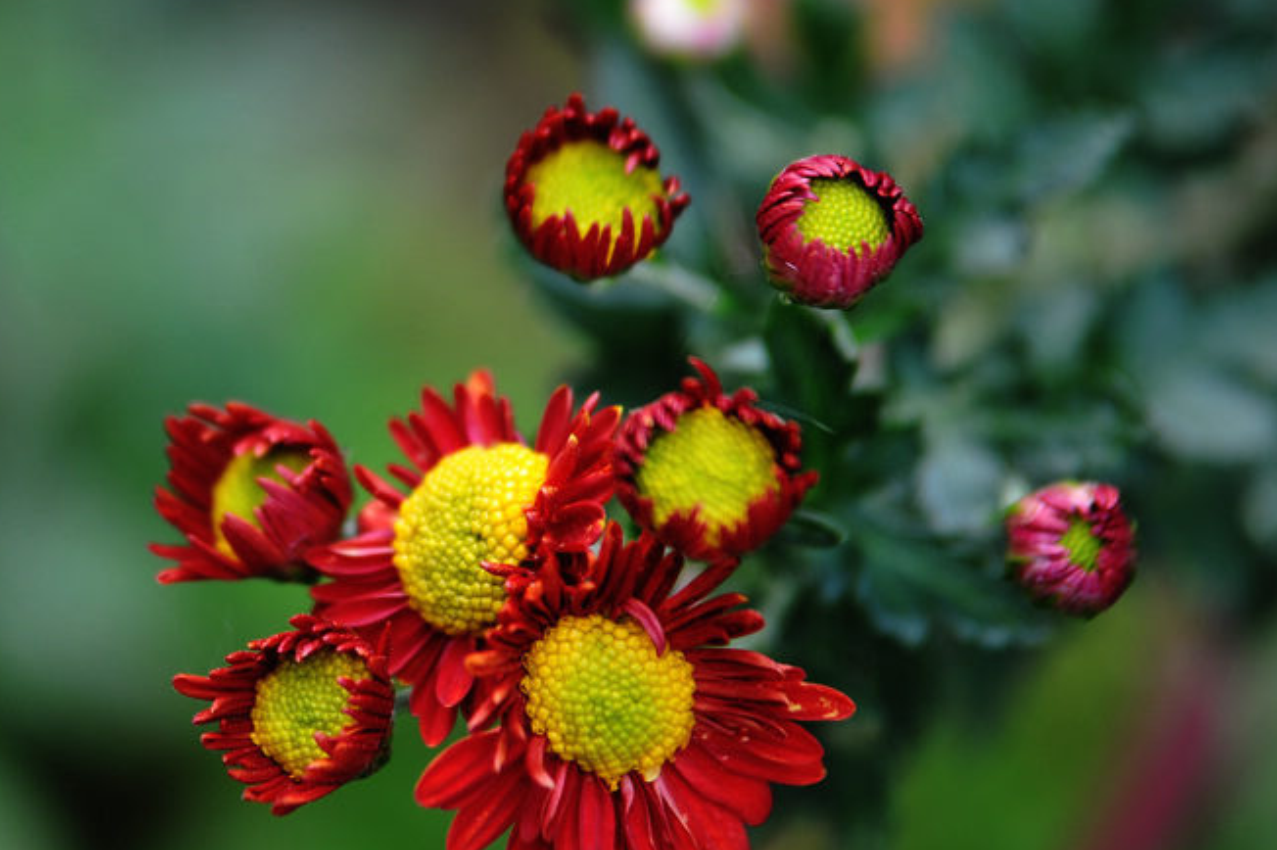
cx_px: 362
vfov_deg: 4.4
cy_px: 440
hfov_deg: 6.6
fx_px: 11132
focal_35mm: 314
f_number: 4
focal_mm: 200
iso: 280
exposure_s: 1/200
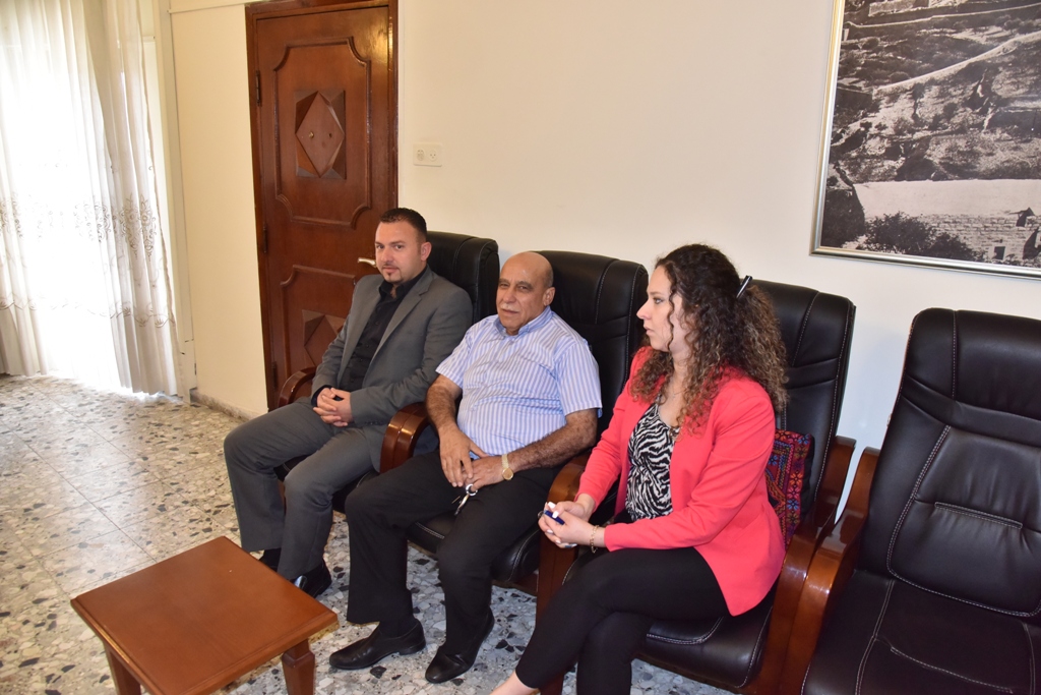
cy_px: 348
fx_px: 694
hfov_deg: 73.7
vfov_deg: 53.1
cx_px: 520
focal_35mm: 24
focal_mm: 24
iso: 3200
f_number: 7.1
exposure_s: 1/250
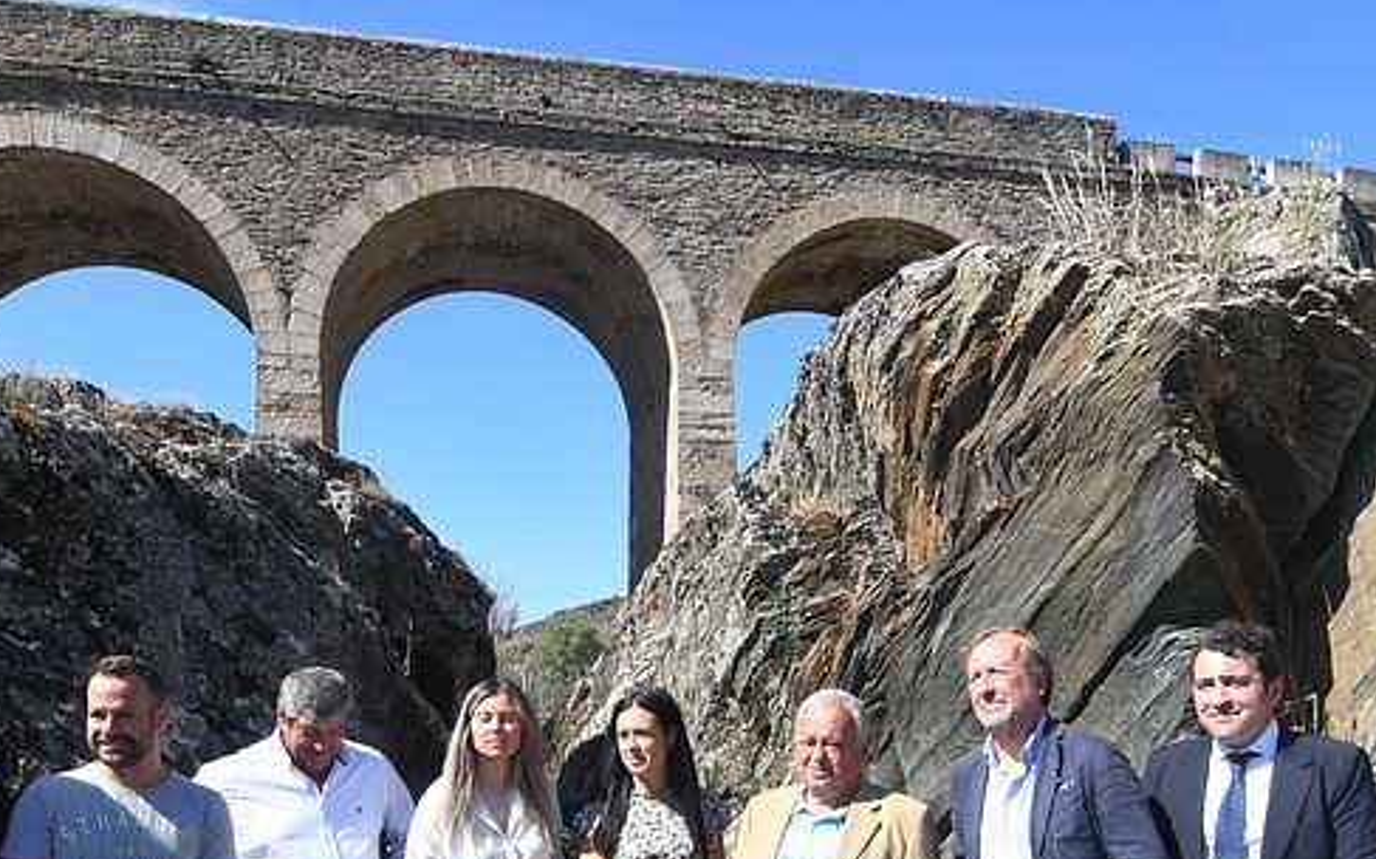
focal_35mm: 32
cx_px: 704
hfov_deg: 59.7
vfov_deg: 37.2
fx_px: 1200
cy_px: 752
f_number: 10
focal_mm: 12
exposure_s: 1/125
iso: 125
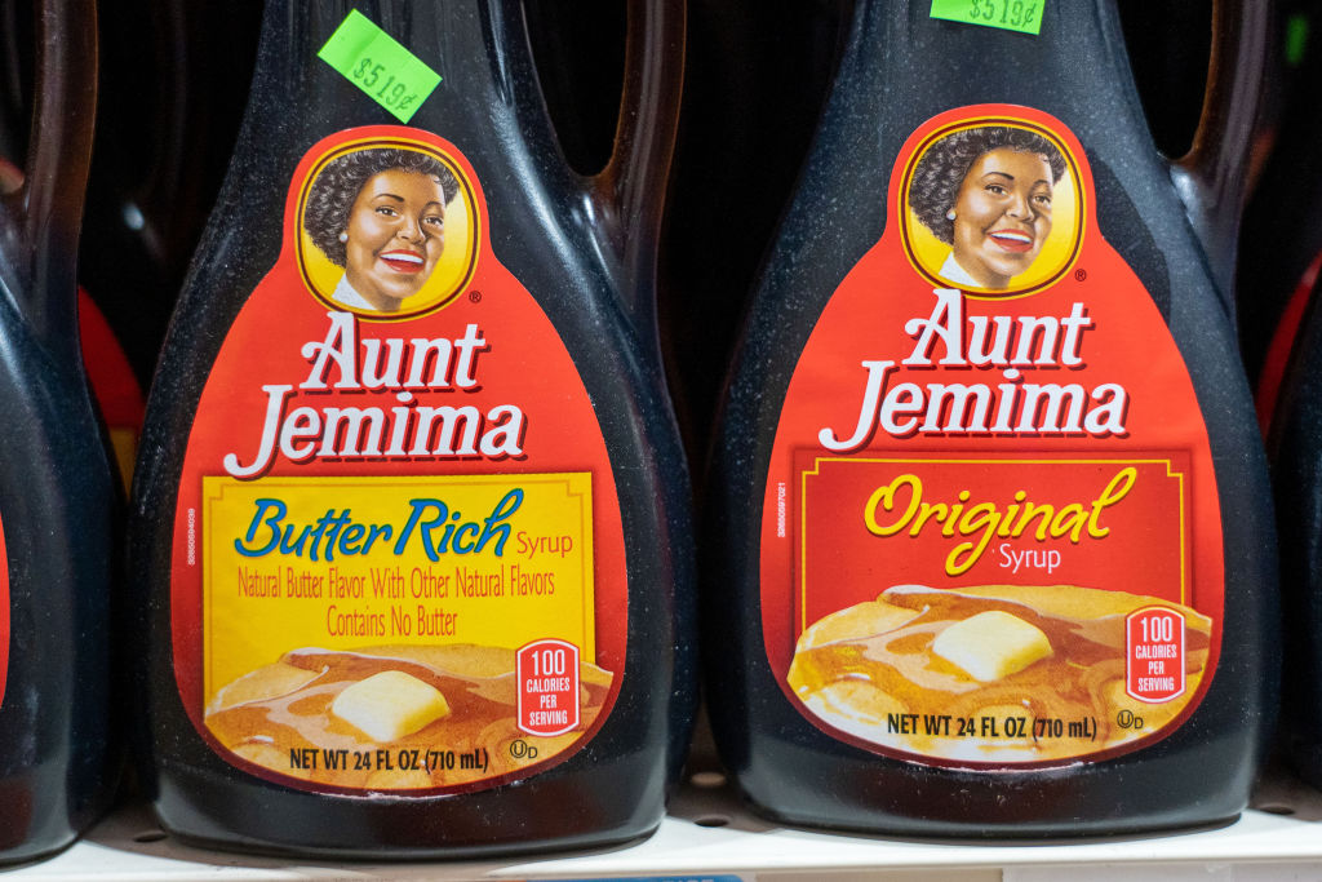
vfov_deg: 34.2
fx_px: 1432
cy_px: 441
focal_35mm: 39
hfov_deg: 49.5
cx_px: 661
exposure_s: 1/125
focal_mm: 39
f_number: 4
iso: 1250
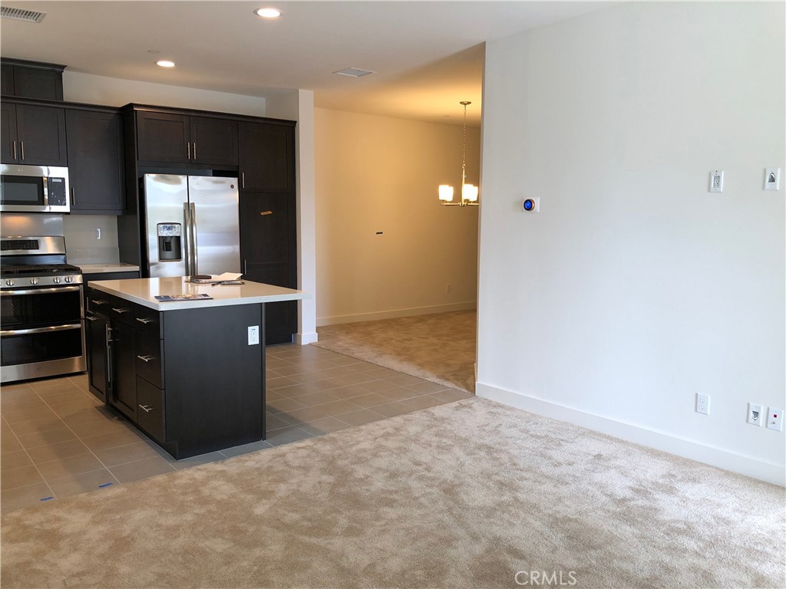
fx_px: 636
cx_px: 393
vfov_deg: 49.7
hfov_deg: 63.4
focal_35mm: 28
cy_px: 294
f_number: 1.8
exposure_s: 1/40
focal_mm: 4
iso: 20
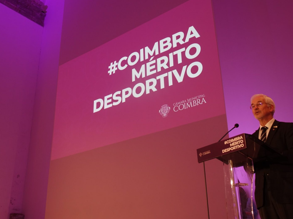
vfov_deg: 35.9
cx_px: 148
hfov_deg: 46.8
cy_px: 108
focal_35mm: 40
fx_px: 339
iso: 320
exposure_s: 1/40
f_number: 2.8
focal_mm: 13.37
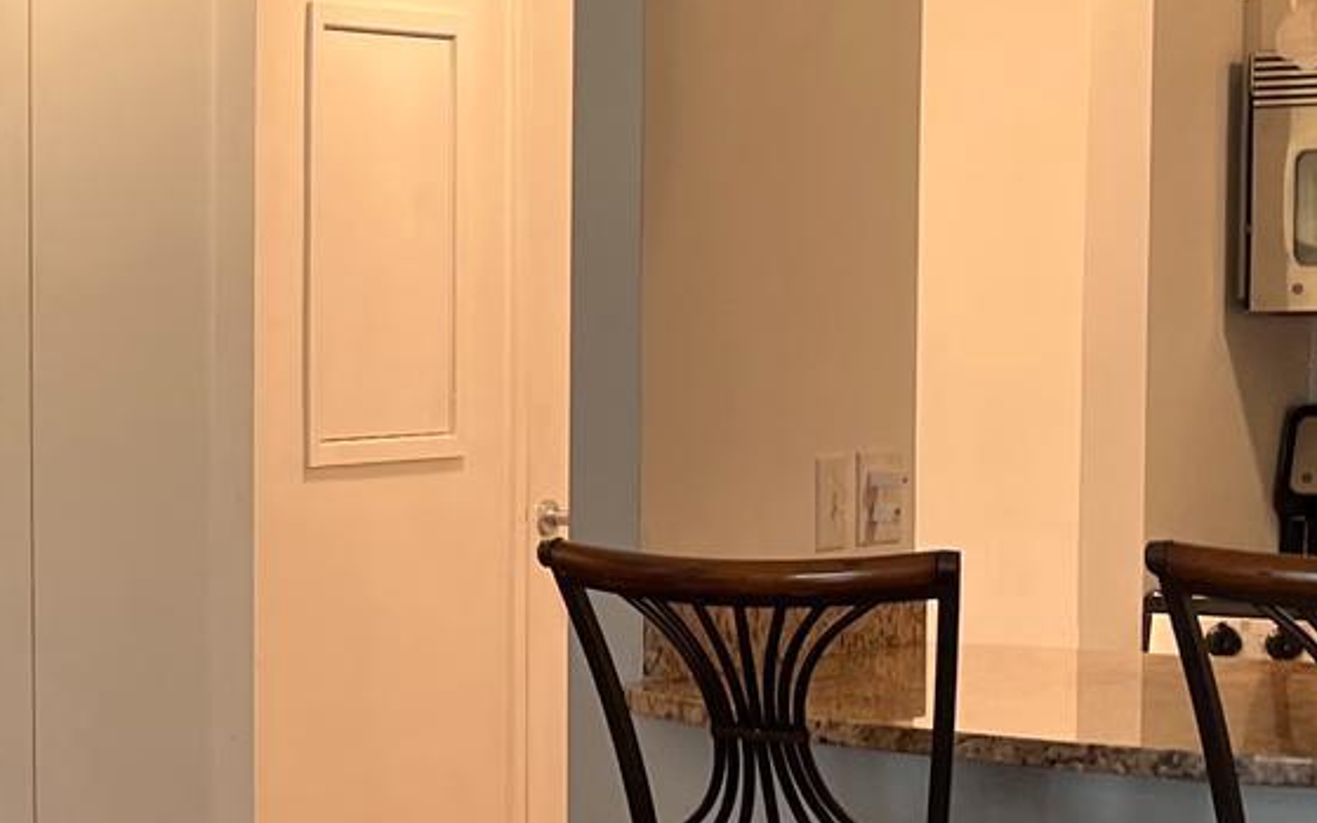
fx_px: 3624
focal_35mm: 101
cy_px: 578
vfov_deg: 12.9
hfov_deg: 19.4
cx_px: -278
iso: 80
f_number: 1.6
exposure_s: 1/60
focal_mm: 5.1
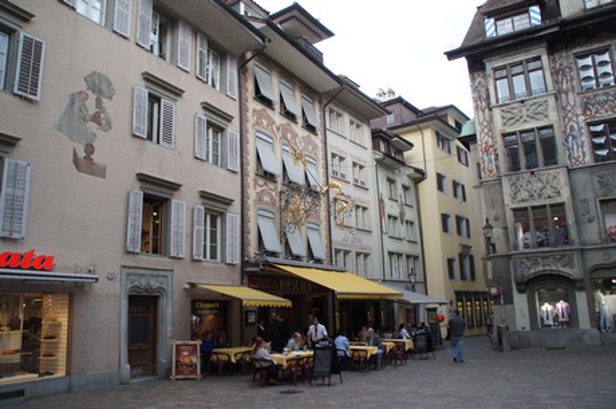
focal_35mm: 27
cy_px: 204
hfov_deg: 67.5
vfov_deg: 47.8
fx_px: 461
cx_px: 308
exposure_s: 1/80
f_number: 4.5
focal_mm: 18
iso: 100
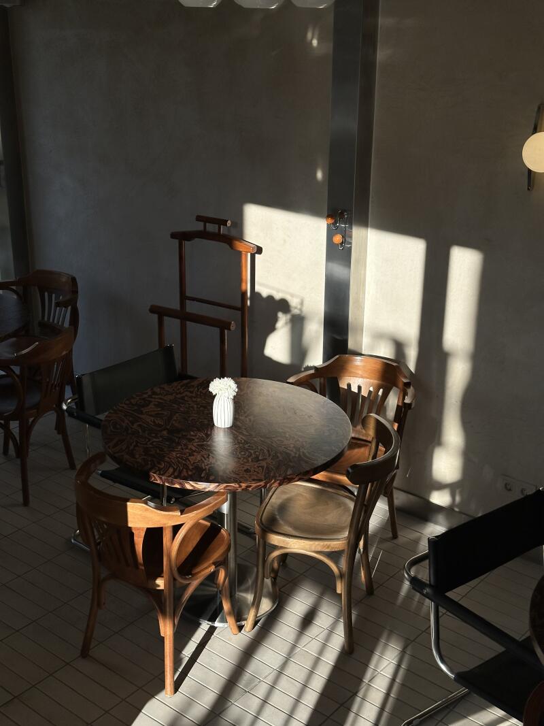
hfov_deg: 30.3
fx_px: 1006
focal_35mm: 48
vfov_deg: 39.7
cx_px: 272
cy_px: 363
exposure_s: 1/2890
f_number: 1.78
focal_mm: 6.86
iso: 64
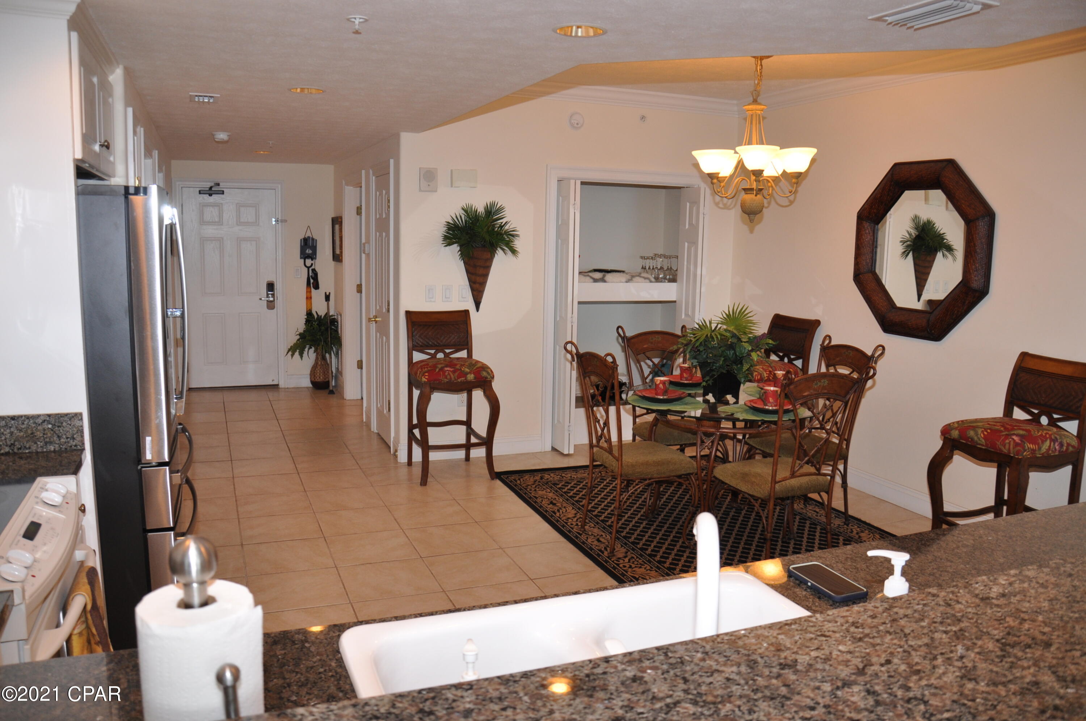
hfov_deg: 67.4
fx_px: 813
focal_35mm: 27
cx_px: 543
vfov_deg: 47.8
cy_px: 360
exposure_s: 1/60
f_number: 5
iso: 400
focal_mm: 18
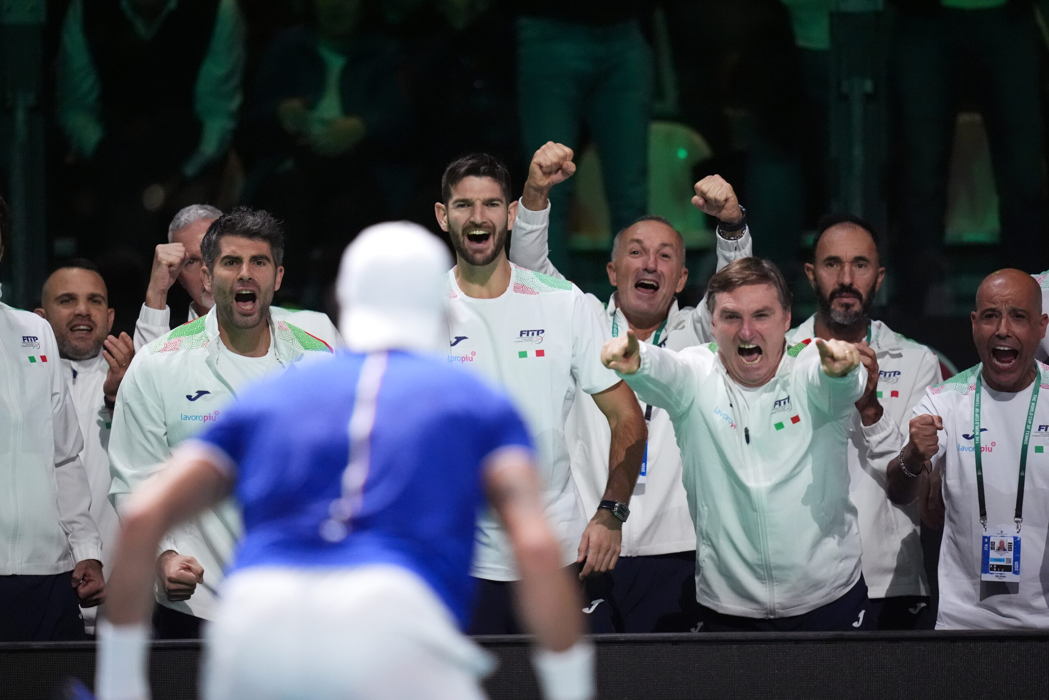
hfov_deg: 5.2
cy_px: 350
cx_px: 524
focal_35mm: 400
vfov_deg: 3.4
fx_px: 11655
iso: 6400
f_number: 3.2
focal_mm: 400
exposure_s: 1/2000
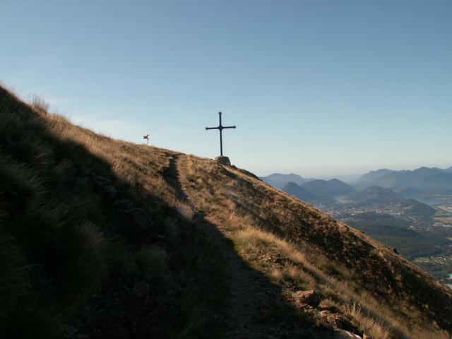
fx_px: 457
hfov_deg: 52.6
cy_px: 170
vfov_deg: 40.7
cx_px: 226
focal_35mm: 35
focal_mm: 5.86
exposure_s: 1/200
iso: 50
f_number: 7.1
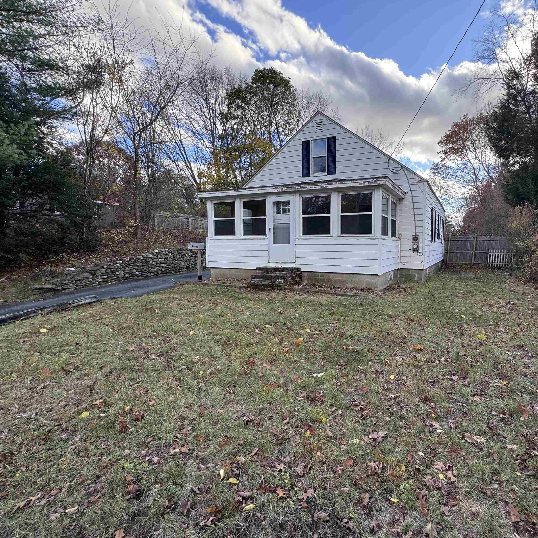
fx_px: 299
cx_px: 348
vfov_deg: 84.0
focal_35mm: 17
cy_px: 267
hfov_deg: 81.8
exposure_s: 1/277
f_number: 2.2
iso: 40
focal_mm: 2.22
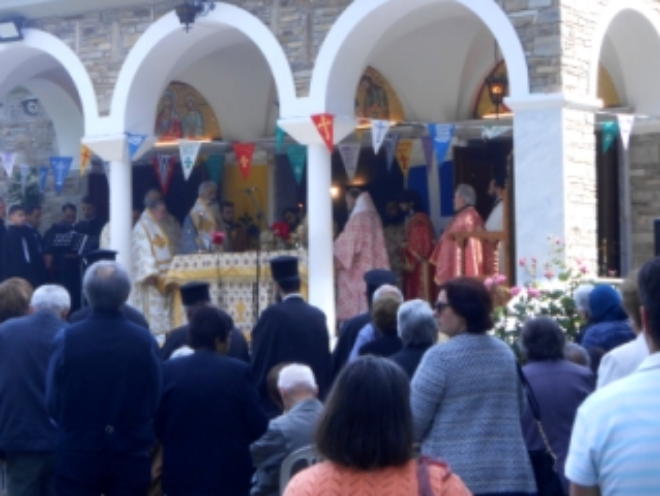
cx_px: 238
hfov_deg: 19.4
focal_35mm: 101
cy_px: 169
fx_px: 1928
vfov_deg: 14.7
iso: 80
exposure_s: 1/80
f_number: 6
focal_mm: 12.8
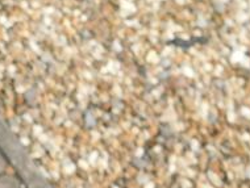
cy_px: -85
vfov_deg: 13.9
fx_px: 730
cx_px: -50
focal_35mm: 101
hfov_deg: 18.4
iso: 125
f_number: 3.2
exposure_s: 1/400
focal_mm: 5.3
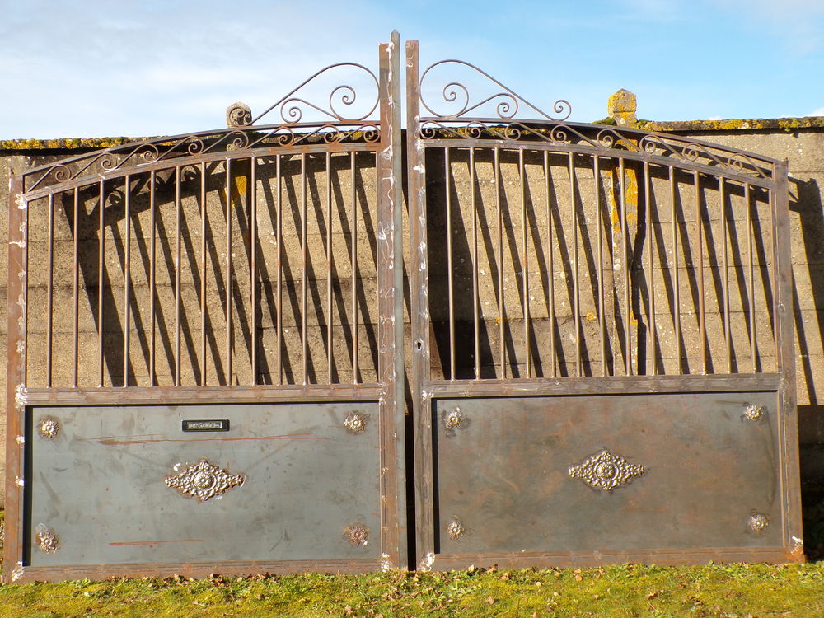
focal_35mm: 42
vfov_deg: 34.3
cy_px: 309
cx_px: 412
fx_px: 1000
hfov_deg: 44.8
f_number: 5.1
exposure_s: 1/300
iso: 100
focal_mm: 7.6
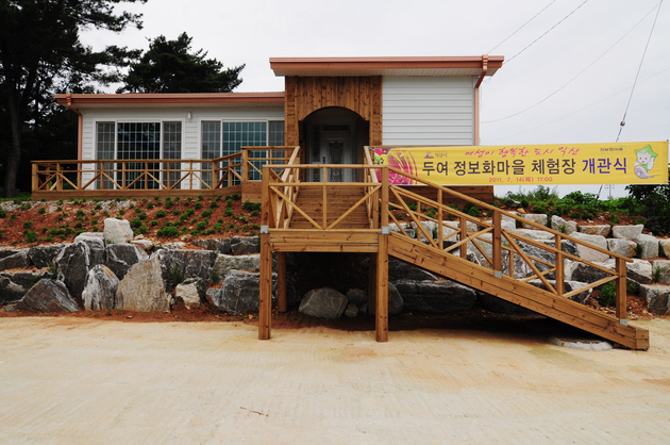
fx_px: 418
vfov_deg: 56.0
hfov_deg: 77.4
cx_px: 335
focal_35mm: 22
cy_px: 222
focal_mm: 15
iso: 200
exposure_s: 1/400
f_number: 8
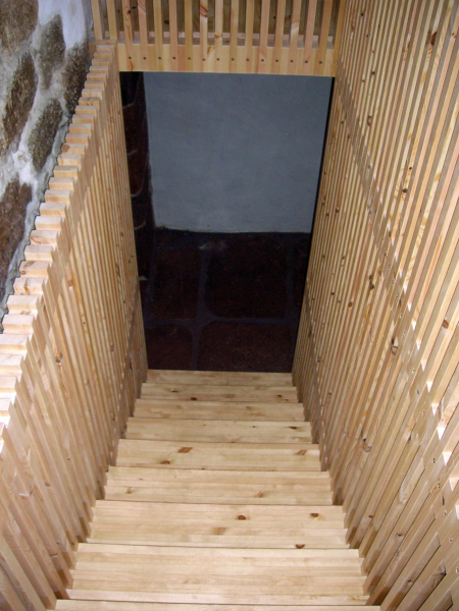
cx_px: 230
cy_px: 306
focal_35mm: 38
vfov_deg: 49.0
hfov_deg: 37.7
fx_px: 672
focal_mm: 6.2
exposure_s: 1/40
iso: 200
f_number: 2.7
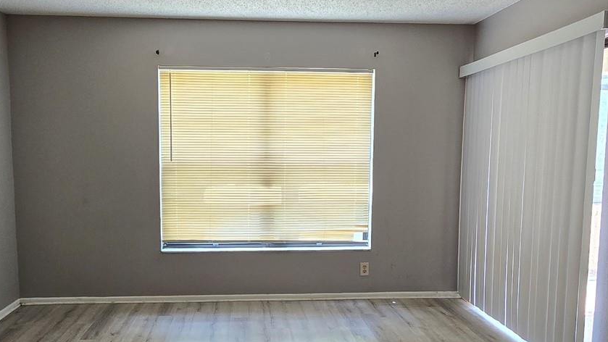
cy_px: 187
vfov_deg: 42.9
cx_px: 270
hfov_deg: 69.6
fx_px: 435
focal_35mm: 27
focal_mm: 2.2
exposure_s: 1/60
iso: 200
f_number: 2.2
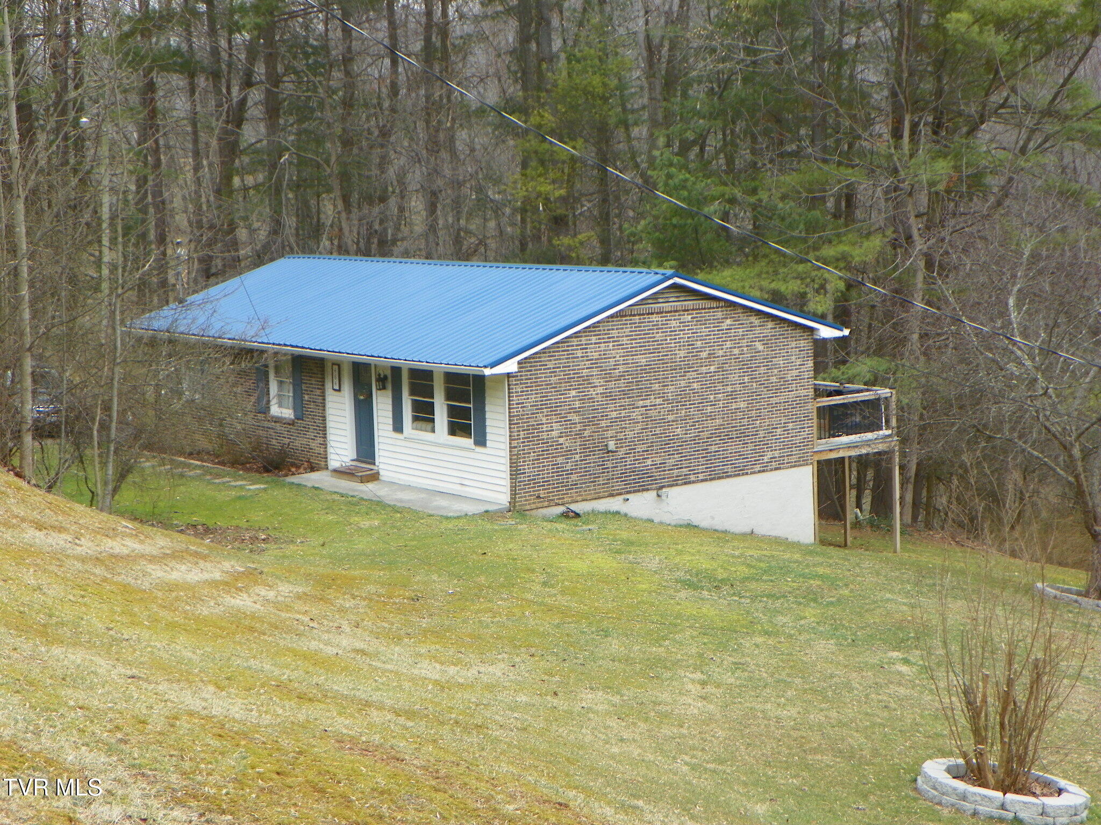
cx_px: 550
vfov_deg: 22.9
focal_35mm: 64
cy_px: 412
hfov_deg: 30.3
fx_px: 2036
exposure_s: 1/125
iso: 64
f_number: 3.5
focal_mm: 11.4
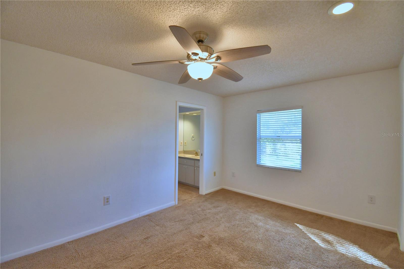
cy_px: 134
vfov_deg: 77.3
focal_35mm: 15
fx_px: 168
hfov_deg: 100.4
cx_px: 202
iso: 400
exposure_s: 1/80
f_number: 4.5
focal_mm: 10
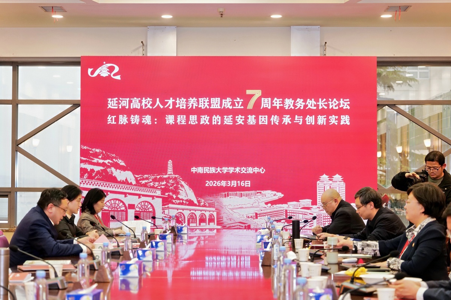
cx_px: 226
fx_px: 965
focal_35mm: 77
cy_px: 150
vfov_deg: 17.7
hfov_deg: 26.3
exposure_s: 1/125
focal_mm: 77
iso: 2000
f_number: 5
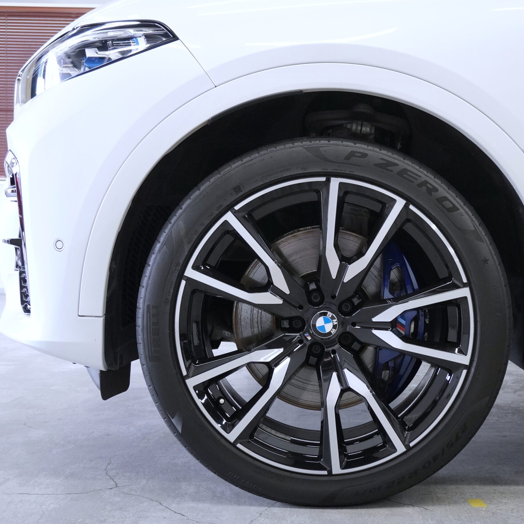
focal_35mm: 50
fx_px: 856
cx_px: 330
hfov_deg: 33.8
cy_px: 262
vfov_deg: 34.0
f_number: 4.5
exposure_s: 1/160
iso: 2000
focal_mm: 26
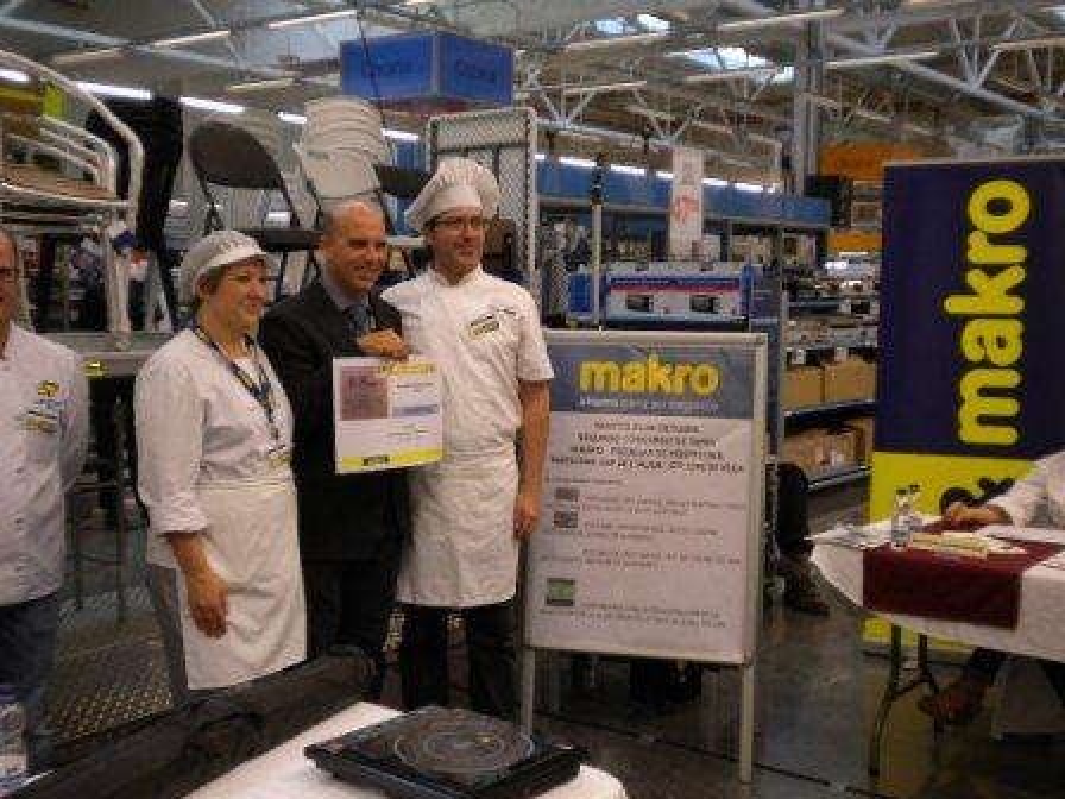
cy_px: 400
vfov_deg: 35.1
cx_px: 532
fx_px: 1261
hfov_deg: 45.8
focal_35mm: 41
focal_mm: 7.4
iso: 194
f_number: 3.5
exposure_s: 1/59
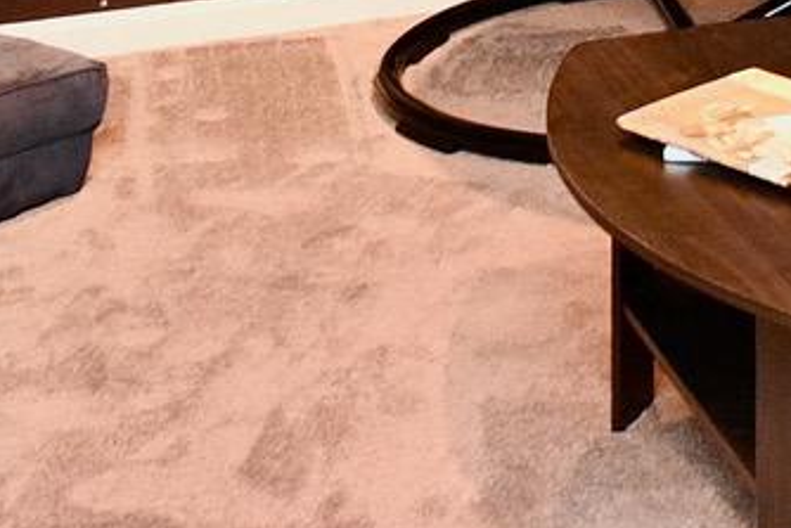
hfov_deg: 21.0
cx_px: 888
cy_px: -709
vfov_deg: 12.1
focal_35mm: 92
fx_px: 2022
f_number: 7.1
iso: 500
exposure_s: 1/3
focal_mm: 10
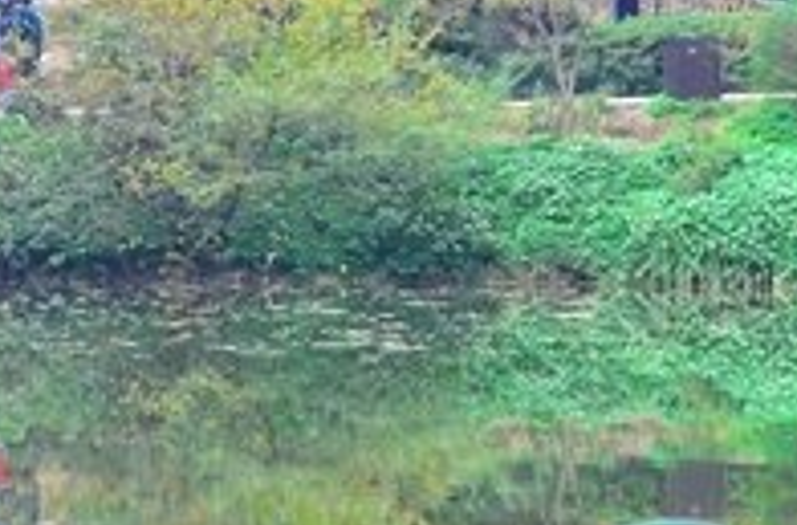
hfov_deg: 11.2
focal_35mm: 184
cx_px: 191
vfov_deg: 7.4
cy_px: 51
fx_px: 4057
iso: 400
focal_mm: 40
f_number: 6.3
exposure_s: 1/200
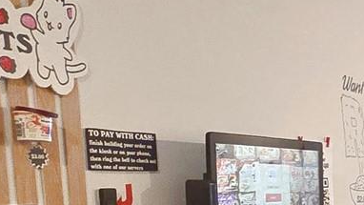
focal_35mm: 76
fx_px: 734
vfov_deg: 15.3
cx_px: 642
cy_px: 251
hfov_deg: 20.4
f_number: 2.2
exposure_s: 1/60
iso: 320
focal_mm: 2.2
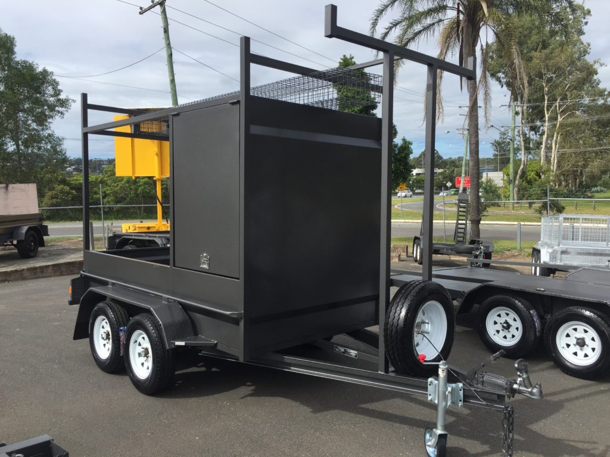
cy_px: 228
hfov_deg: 61.7
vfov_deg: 48.2
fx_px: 511
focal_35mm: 29
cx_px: 305
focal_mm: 4.15
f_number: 2.2
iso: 32
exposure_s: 1/1883
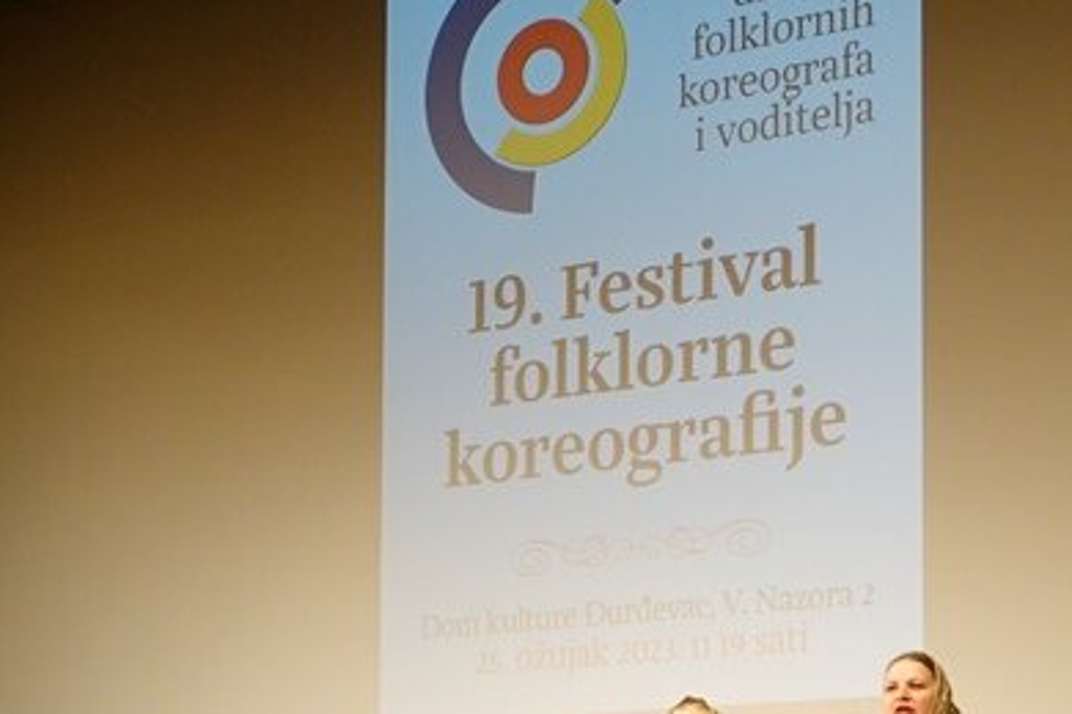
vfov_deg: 12.0
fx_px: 3365
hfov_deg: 17.7
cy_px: 707
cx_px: -8
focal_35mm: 113
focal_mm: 15.73
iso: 640
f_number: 3.2
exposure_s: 1/50
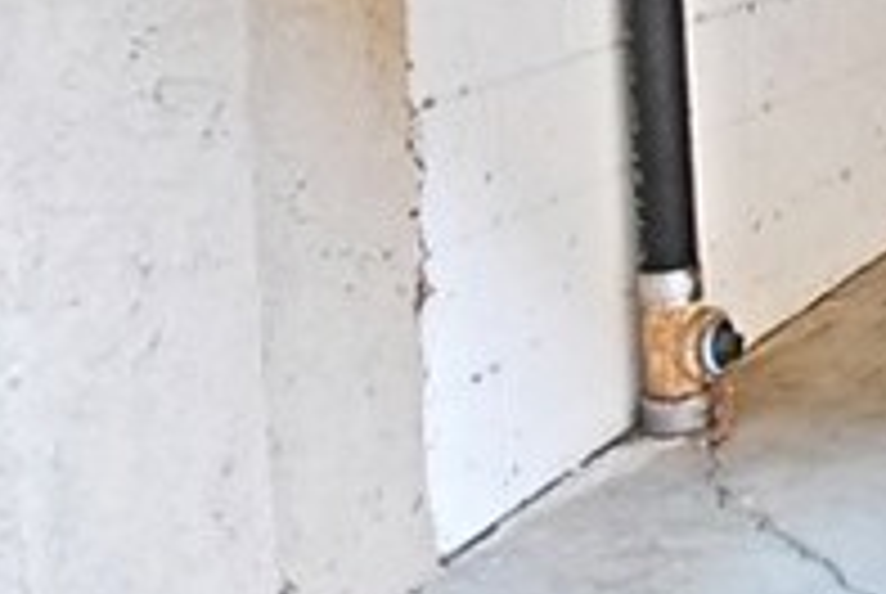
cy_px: -61
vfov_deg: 17.0
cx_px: 1637
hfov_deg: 19.1
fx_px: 1923
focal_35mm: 78
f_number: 4
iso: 560
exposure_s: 1/30
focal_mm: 10
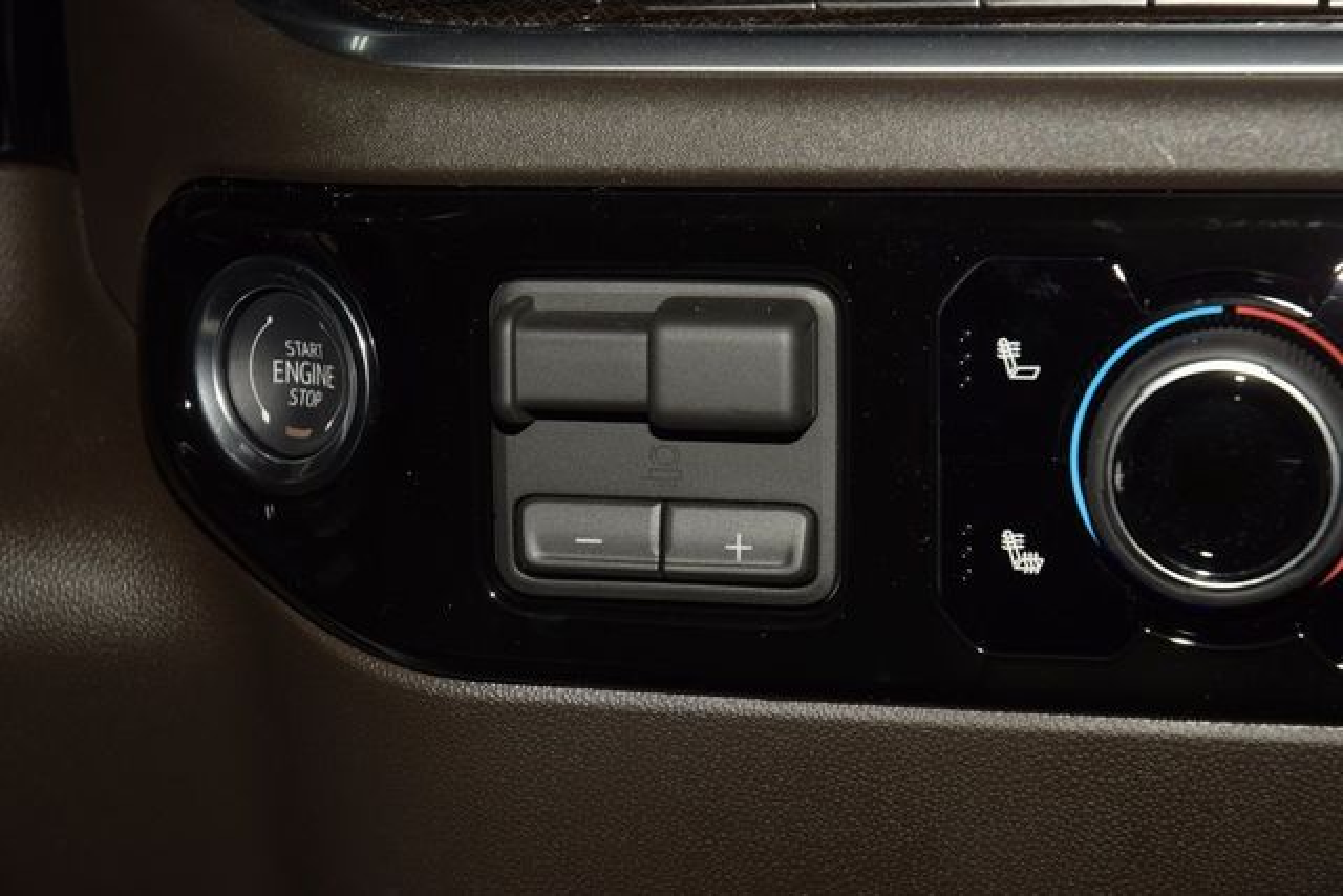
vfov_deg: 13.0
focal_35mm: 105
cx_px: 672
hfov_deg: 19.5
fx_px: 3918
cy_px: 448
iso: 100
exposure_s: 1/125
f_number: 8
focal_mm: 70
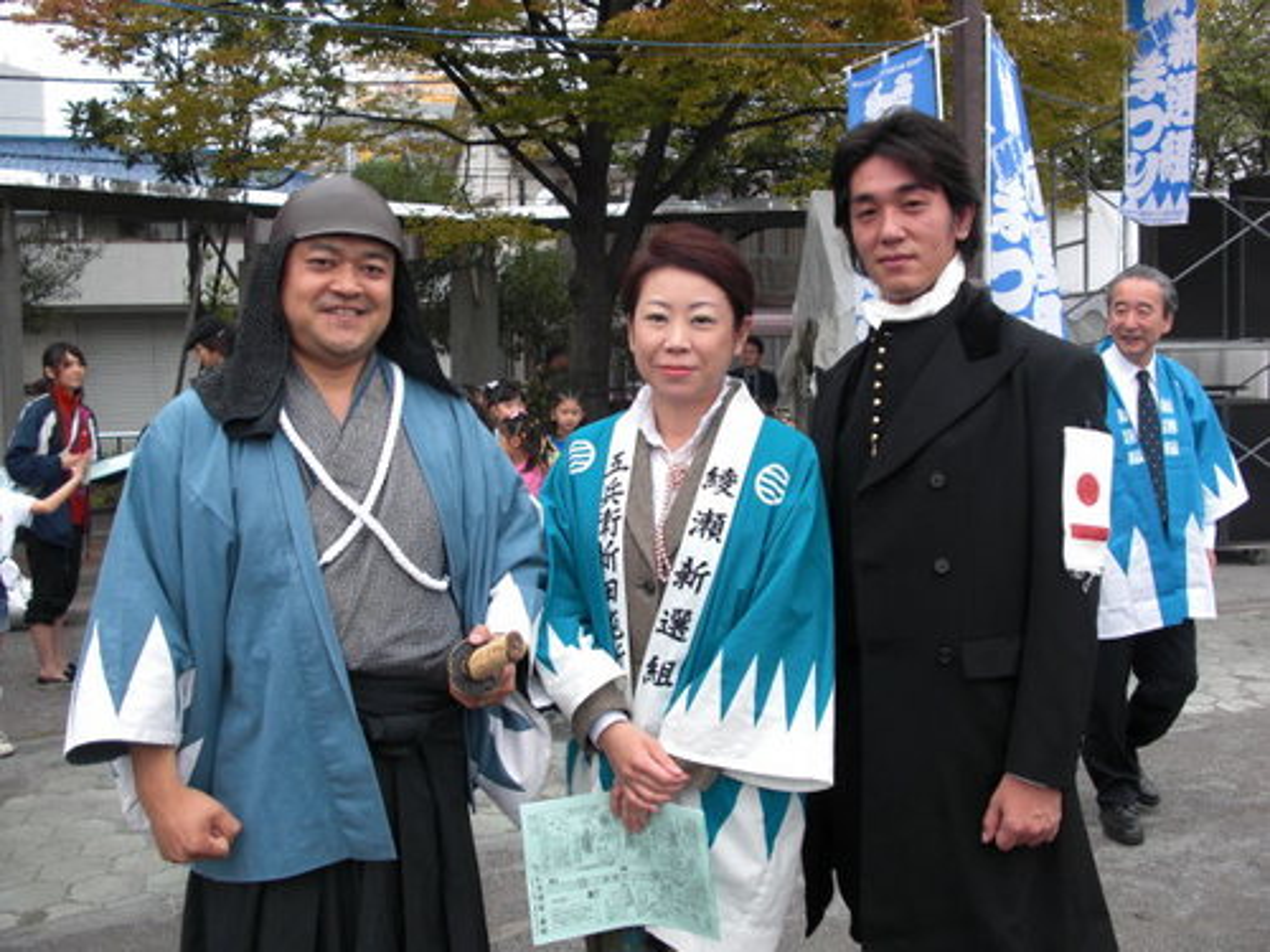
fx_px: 1321
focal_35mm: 36
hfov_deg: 51.4
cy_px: 476
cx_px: 635
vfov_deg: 39.7
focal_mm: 6.3
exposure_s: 1/125
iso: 50
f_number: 2.8
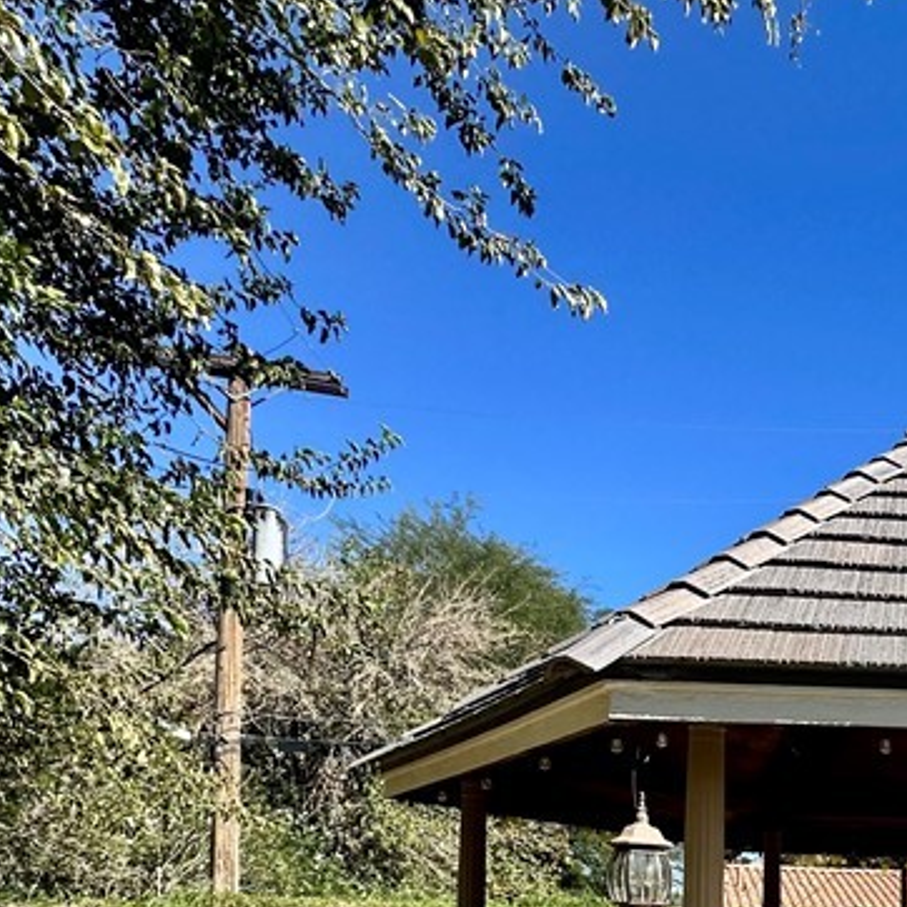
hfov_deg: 39.0
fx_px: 1038
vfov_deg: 40.6
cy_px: 932
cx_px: 992
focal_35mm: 35
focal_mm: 2.22
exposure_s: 1/1082
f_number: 2.2
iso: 40
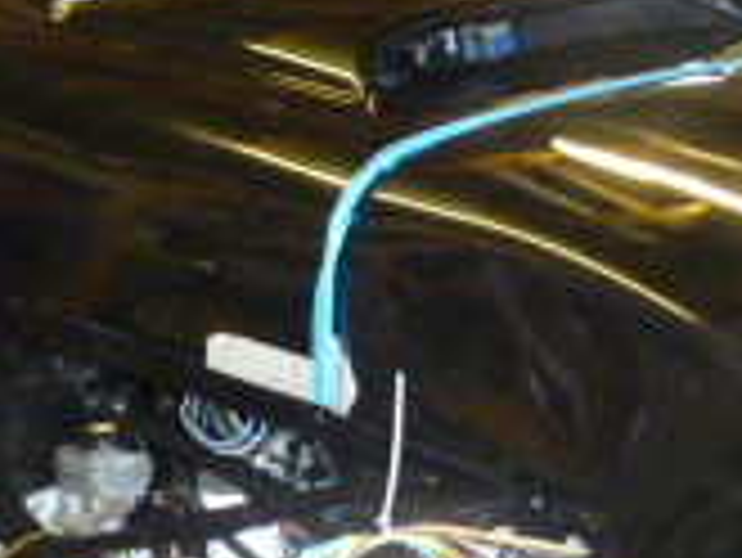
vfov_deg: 15.2
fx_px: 2081
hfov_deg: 20.1
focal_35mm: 97
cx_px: 207
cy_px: 405
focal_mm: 4.1
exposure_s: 1/30
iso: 500
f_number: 3.3
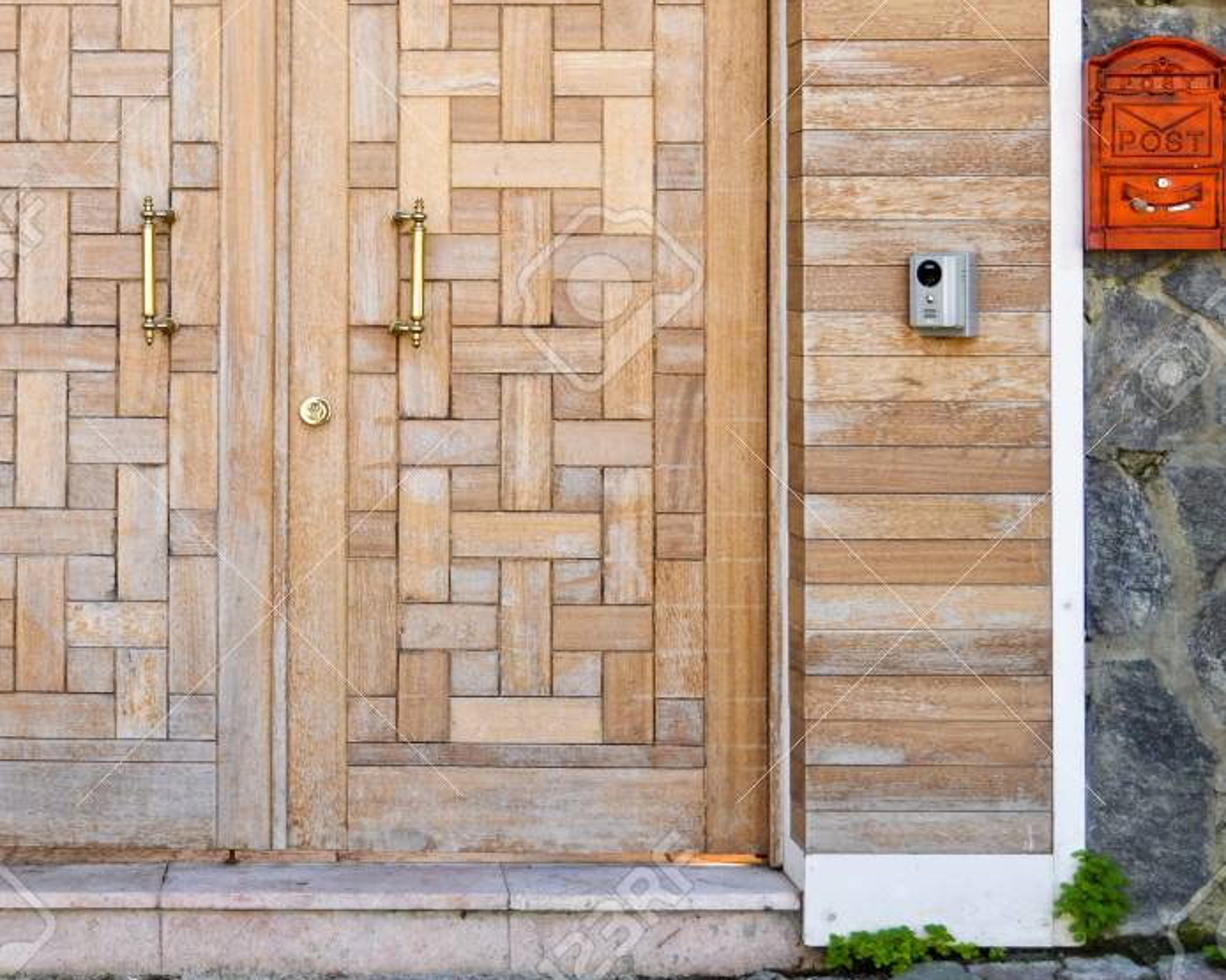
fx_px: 2866
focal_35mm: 79
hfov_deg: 23.8
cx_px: 272
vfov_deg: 19.3
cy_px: 224
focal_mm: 30
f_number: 5.6
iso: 100
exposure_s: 1/125
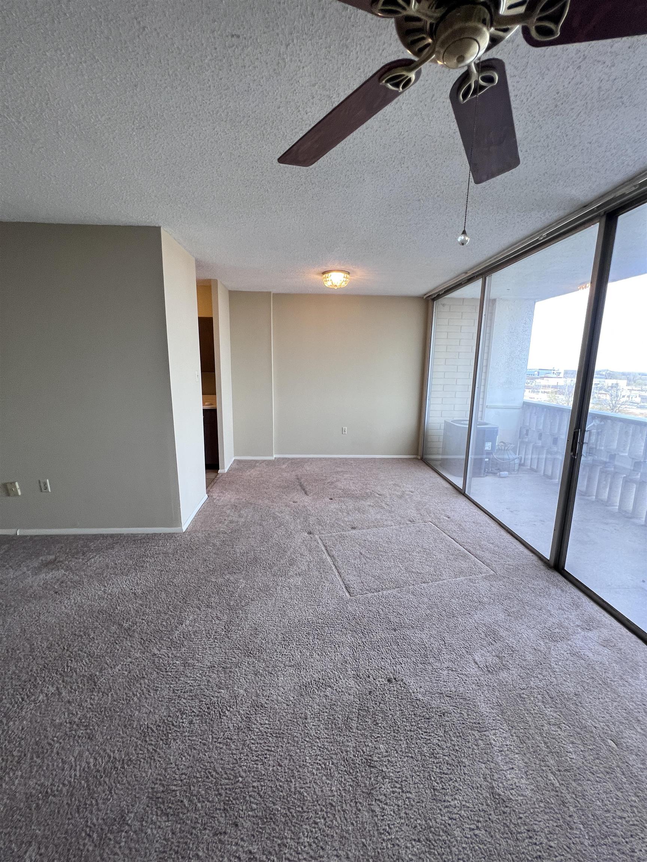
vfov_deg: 106.2
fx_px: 324
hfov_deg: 89.9
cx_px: 324
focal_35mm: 13
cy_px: 431
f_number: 1.8
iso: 125
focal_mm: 1.57
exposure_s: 1/120
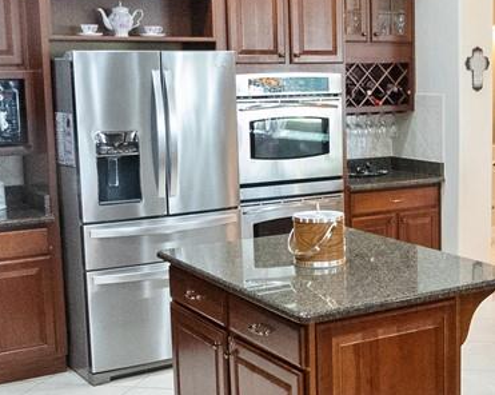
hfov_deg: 30.9
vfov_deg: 25.8
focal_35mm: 59
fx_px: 863
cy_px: 206
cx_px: 418
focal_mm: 7
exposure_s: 1/40
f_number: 4
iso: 3200
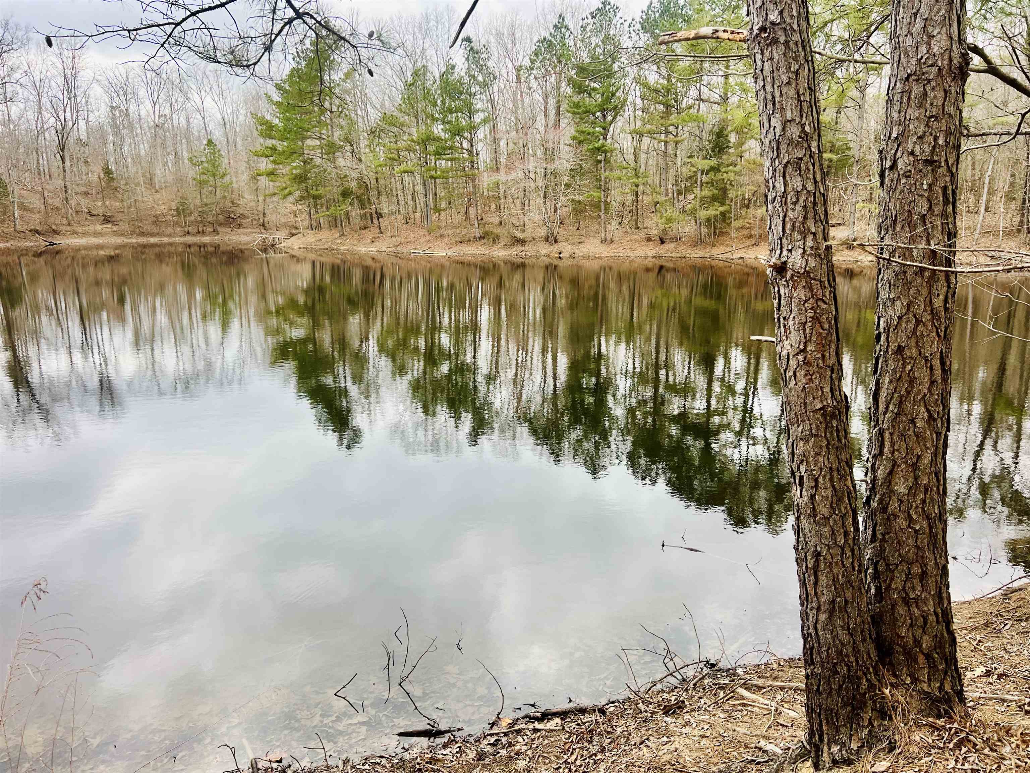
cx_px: 515
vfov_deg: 53.1
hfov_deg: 67.3
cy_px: 386
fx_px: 774
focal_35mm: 26
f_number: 1.5
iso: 50
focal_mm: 5.7
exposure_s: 1/687
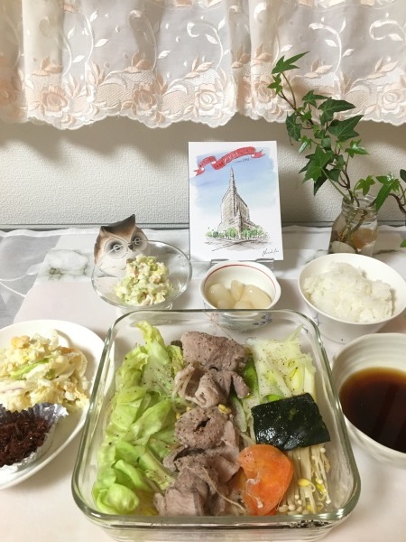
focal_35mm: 29
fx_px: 454
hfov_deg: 48.2
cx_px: 203
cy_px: 271
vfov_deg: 61.7
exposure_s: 1/17
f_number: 2.2
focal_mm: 4.15
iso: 200
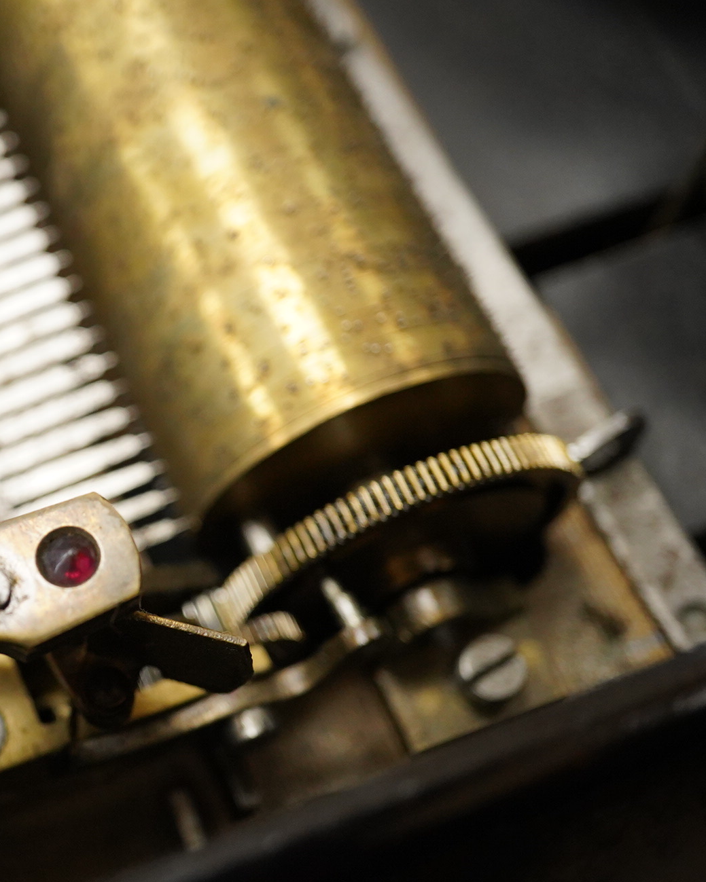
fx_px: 1672
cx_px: 86
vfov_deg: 29.6
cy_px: 443
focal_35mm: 64
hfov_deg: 23.3
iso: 2500
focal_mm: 30
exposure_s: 1/200
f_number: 5.6
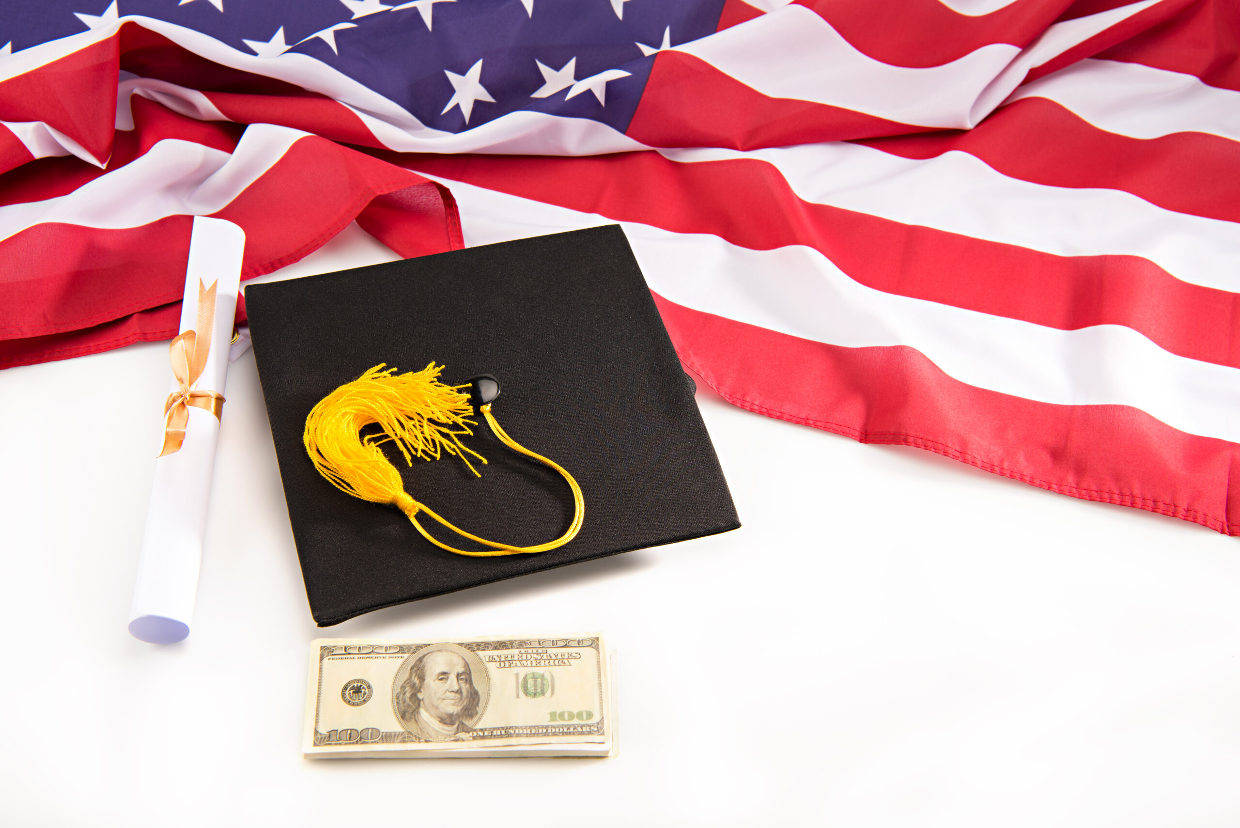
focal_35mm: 50
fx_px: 1723
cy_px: 414
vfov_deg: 27.0
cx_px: 620
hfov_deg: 39.6
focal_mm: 50
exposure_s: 1/125
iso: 100
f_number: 9
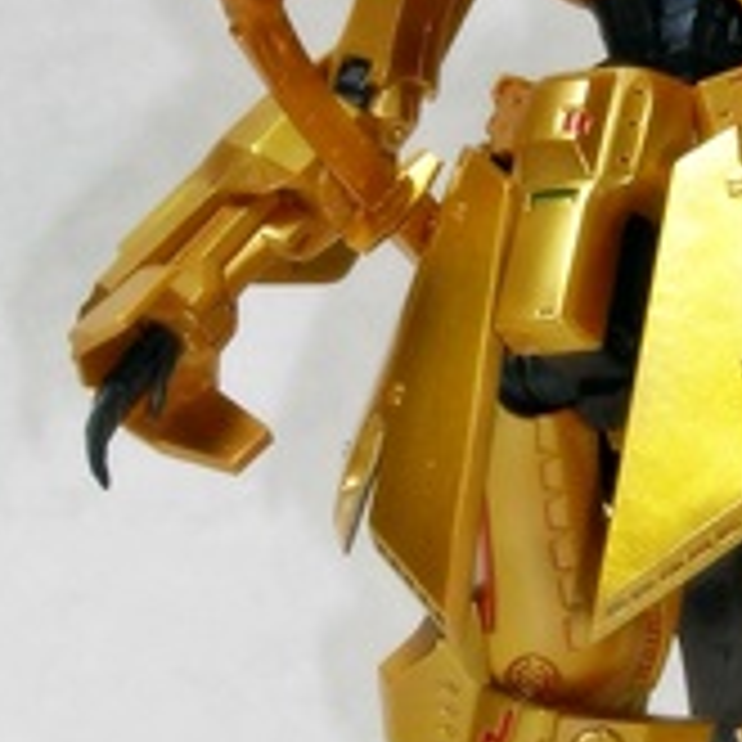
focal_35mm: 144
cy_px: 283
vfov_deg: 12.1
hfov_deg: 12.1
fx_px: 3492
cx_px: 616
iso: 50
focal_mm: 7
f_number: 5.2
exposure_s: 1/1.5
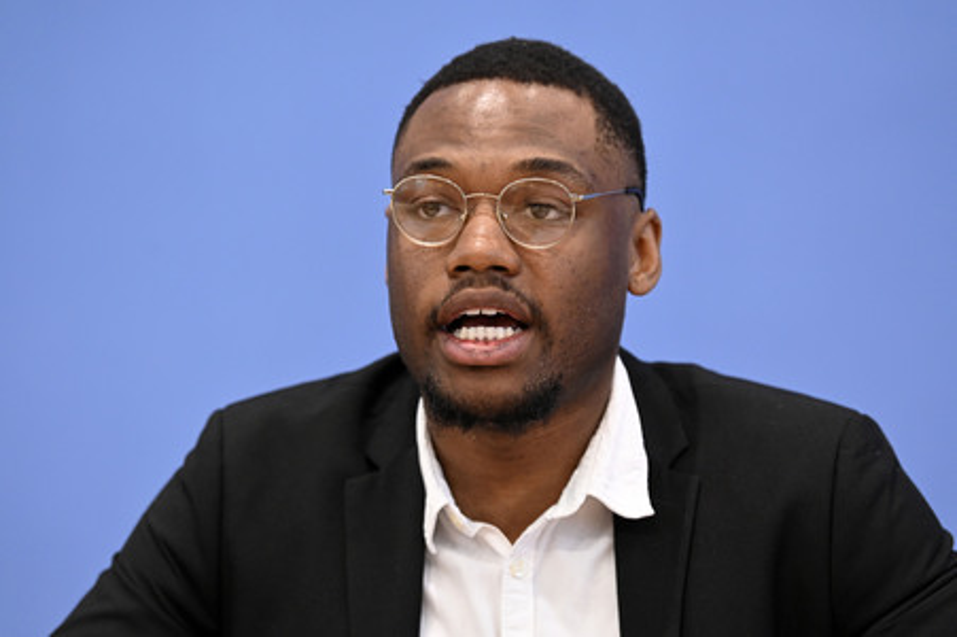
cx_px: 478
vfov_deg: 9.1
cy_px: 318
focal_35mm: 150
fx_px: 3984
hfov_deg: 13.7
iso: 3200
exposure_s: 1/800
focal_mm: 150
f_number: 4
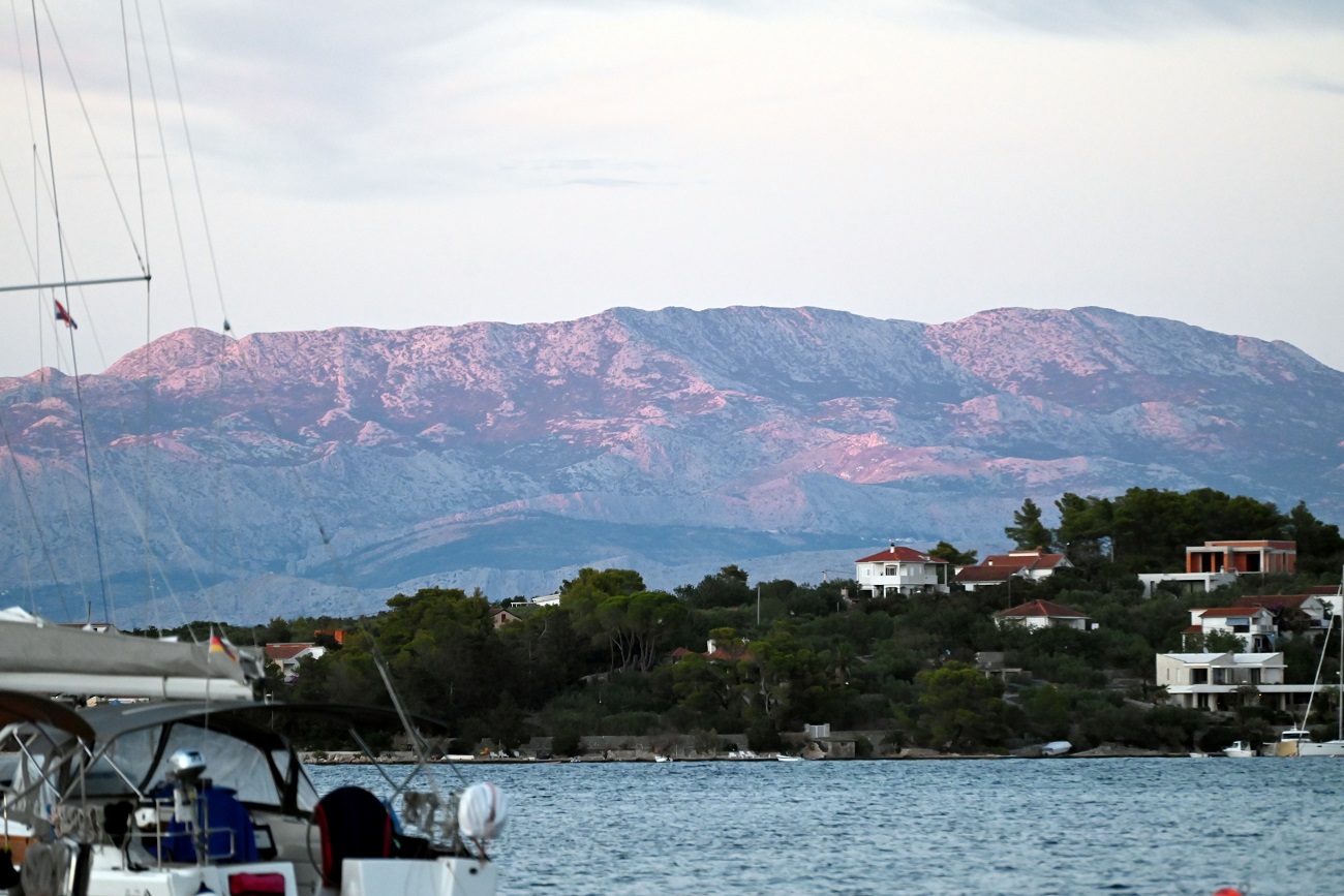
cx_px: 672
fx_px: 10080
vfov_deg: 5.1
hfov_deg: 7.6
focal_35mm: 270
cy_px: 448
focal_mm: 270
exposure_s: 1/500
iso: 3200
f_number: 5.6
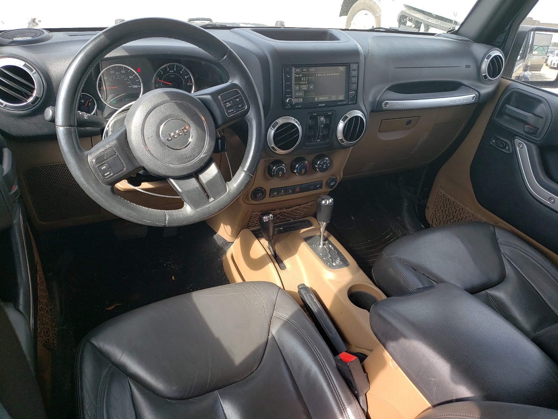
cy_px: 210
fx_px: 419
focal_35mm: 26
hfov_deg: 67.3
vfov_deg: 53.1
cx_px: 279
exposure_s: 1/294
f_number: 1.5
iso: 50
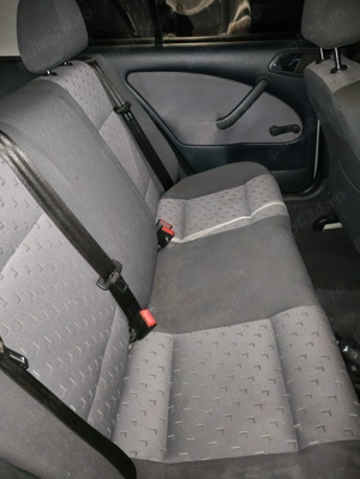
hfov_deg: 51.4
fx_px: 374
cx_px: 180
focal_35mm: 27
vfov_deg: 65.3
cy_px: 240
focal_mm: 5.52
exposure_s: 1/17
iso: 2500
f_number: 1.95
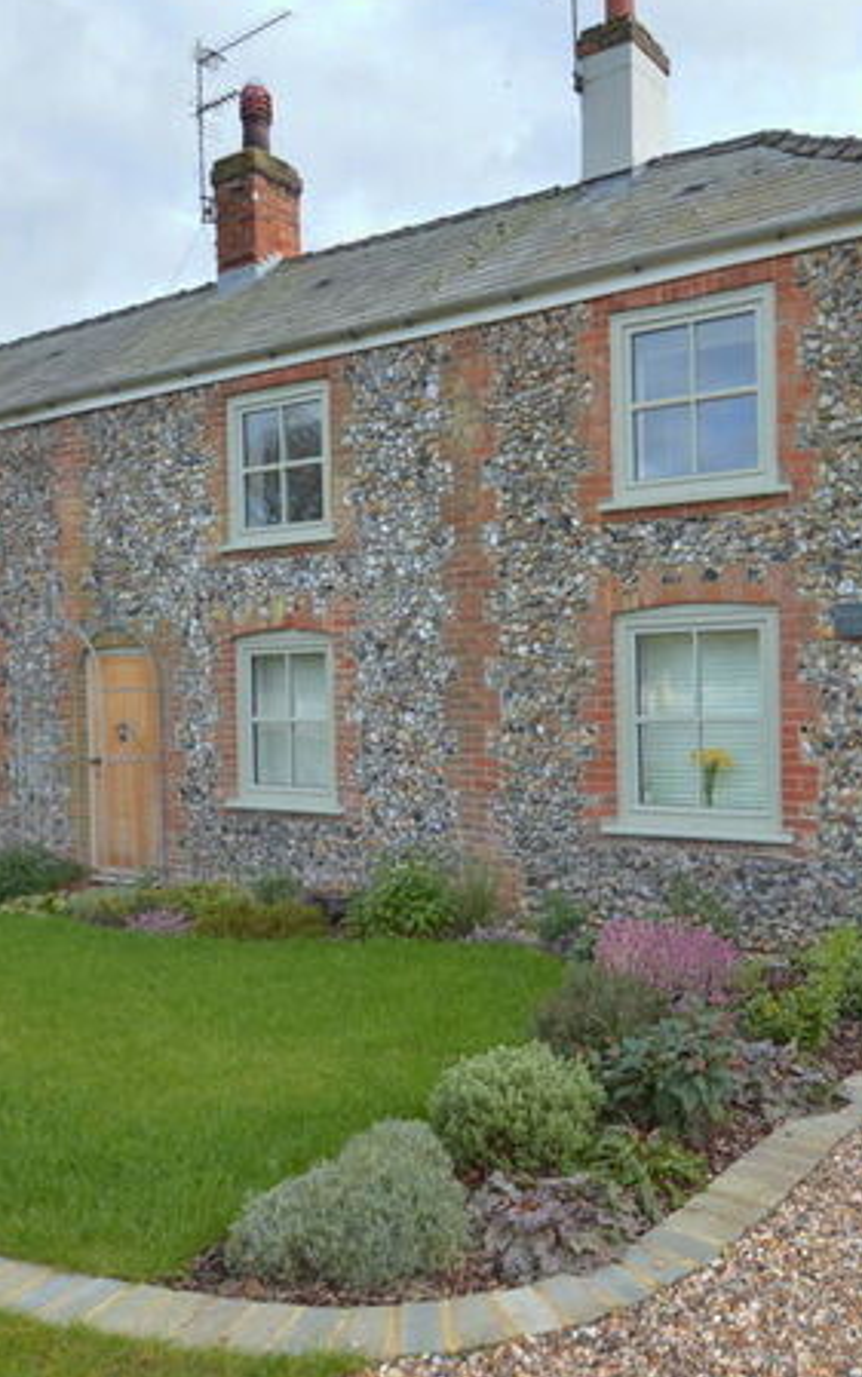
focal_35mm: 27
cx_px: 653
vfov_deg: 67.6
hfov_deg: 43.9
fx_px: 1029
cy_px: 672
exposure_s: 1/640
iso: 400
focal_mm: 11.5
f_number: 5.6
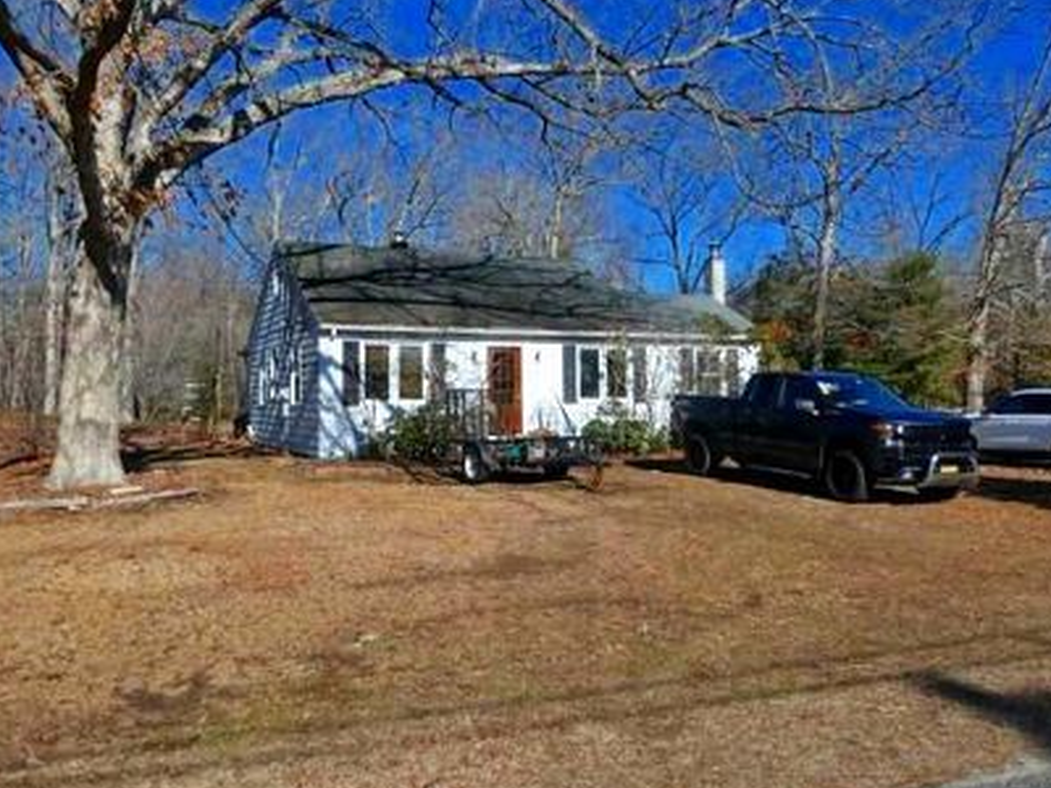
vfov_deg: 46.8
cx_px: 504
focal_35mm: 30
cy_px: 393
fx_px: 911
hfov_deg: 59.9
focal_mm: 4.3
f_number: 4.5
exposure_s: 1/800
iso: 80
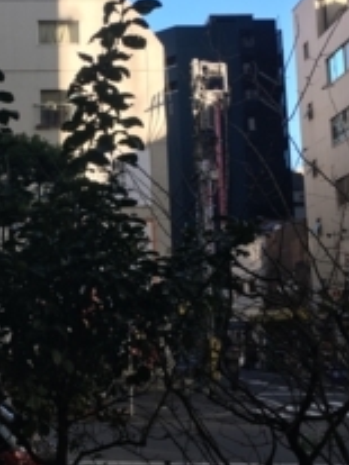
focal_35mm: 56
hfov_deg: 25.4
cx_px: 45
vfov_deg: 34.3
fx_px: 754
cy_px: 193
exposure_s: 1/384
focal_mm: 4.15
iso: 25
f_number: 2.2
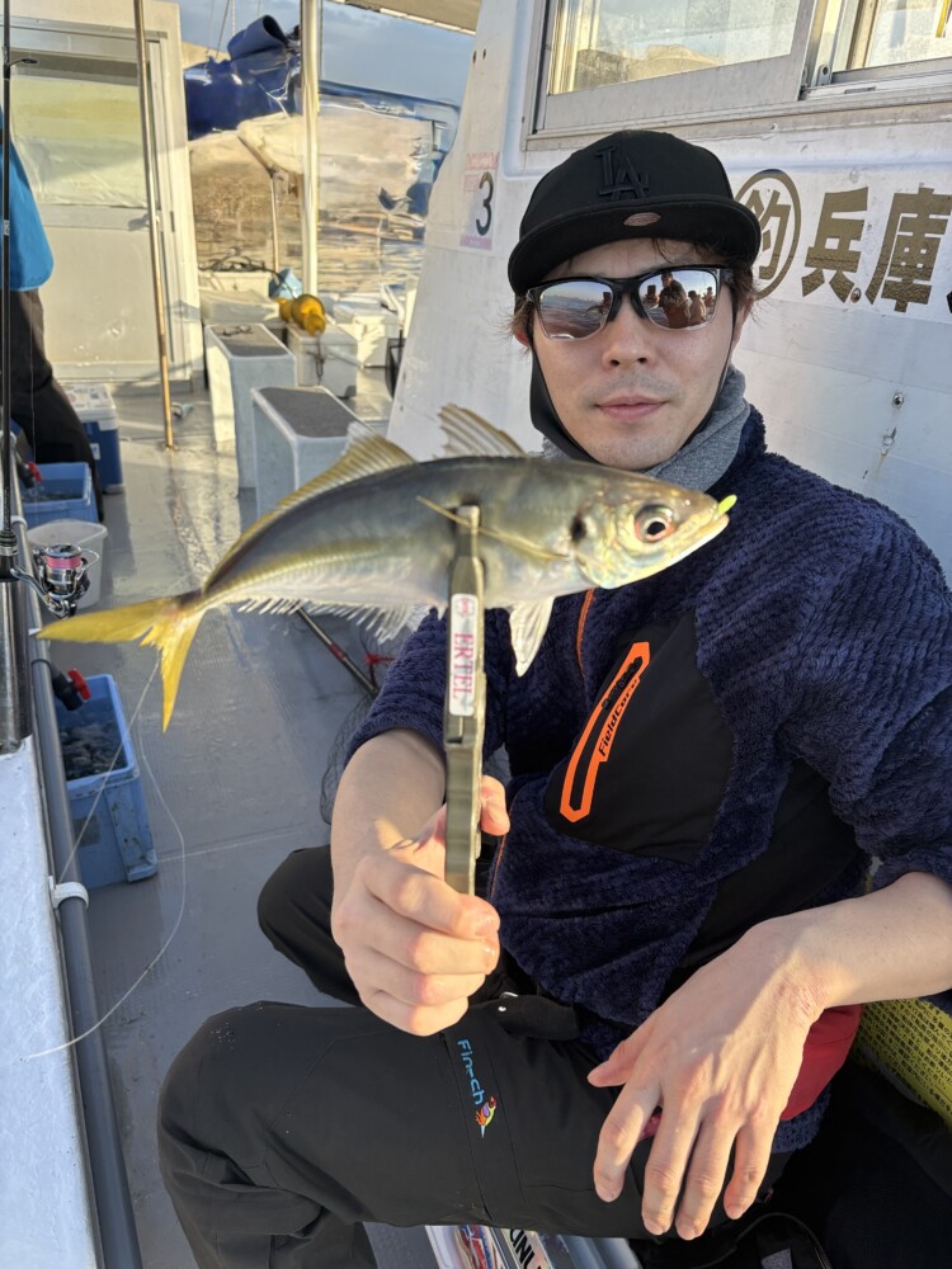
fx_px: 953
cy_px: 634
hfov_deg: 53.1
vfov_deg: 67.3
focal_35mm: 26
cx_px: 476
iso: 64
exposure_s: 1/945
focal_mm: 5.96
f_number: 1.6
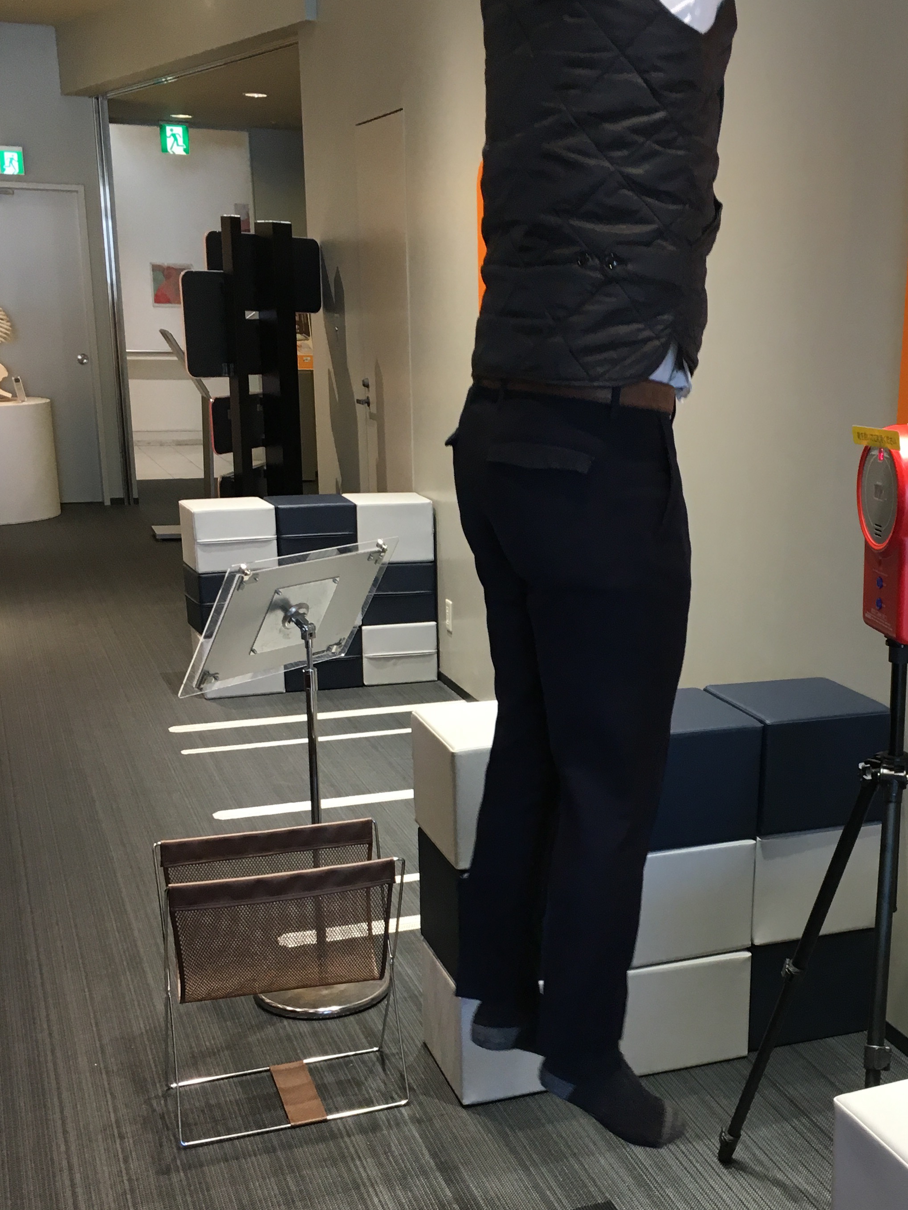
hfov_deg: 33.1
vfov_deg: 43.6
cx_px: 652
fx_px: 1504
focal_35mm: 43
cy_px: 732
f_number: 2.2
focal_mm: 4.15
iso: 32
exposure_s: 1/30
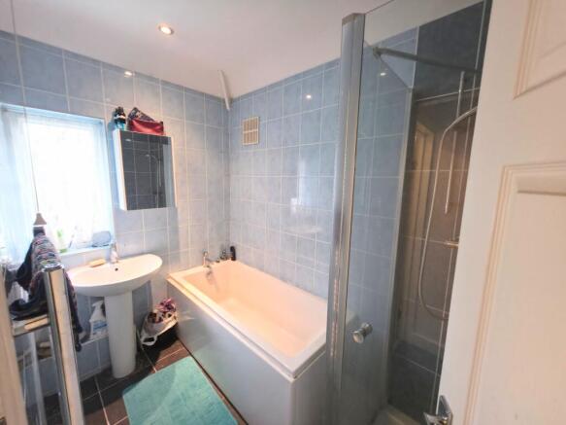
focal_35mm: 13
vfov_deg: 89.9
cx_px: 283
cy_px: 212
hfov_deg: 106.2
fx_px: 213
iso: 125
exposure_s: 1/11.1
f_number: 1.9
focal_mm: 2.2
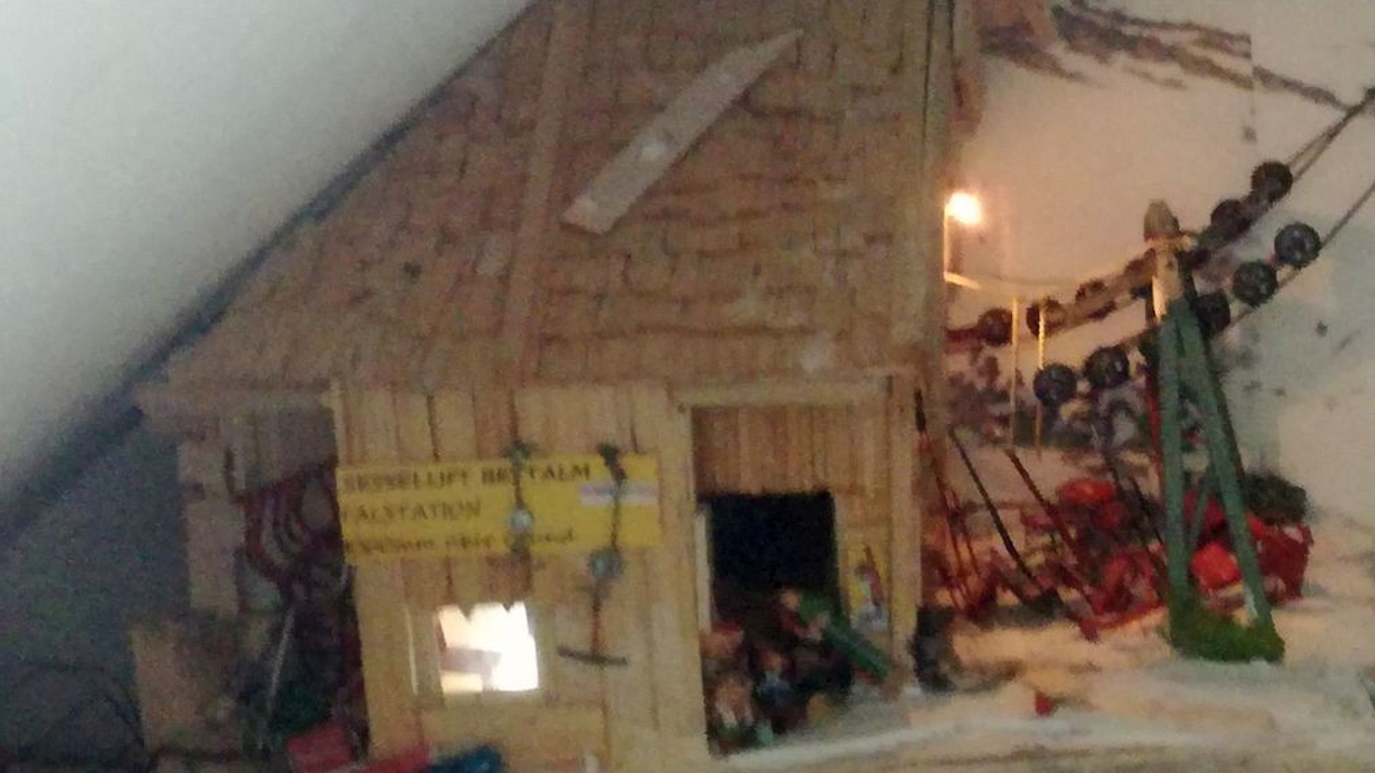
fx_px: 3536
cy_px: 402
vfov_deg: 12.5
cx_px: 685
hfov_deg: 22.0
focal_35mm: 97
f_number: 2
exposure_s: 1/20
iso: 640
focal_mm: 3.79
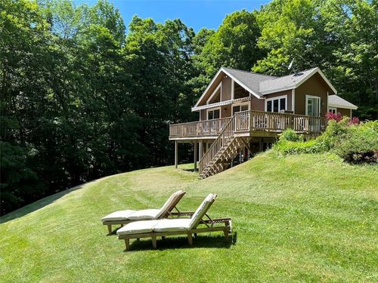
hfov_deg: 67.3
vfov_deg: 53.1
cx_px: 189
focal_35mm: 26
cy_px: 142
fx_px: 284
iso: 50
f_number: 1.5
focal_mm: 5.7
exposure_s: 1/1431
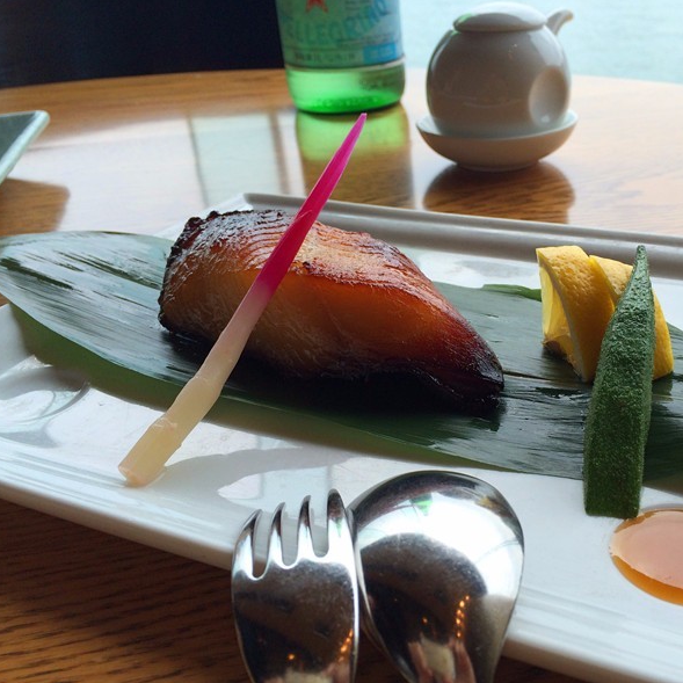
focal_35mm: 36
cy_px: 346
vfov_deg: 46.0
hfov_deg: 45.4
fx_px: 804
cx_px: 452
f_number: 2.2
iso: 32
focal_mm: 4.12
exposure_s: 1/373
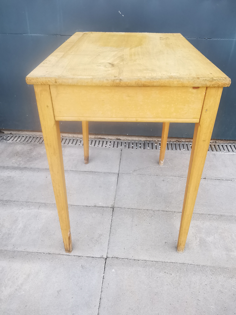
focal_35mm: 27
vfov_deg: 65.3
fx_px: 245
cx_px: 118
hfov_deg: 51.4
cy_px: 158
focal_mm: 2.35
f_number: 2.2
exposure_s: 1/101
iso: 50
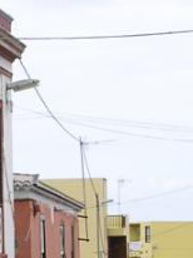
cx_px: -208
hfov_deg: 7.5
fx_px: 1408
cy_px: 218
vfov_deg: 10.4
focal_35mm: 189
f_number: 5.6
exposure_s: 1/350
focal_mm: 7.8
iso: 100
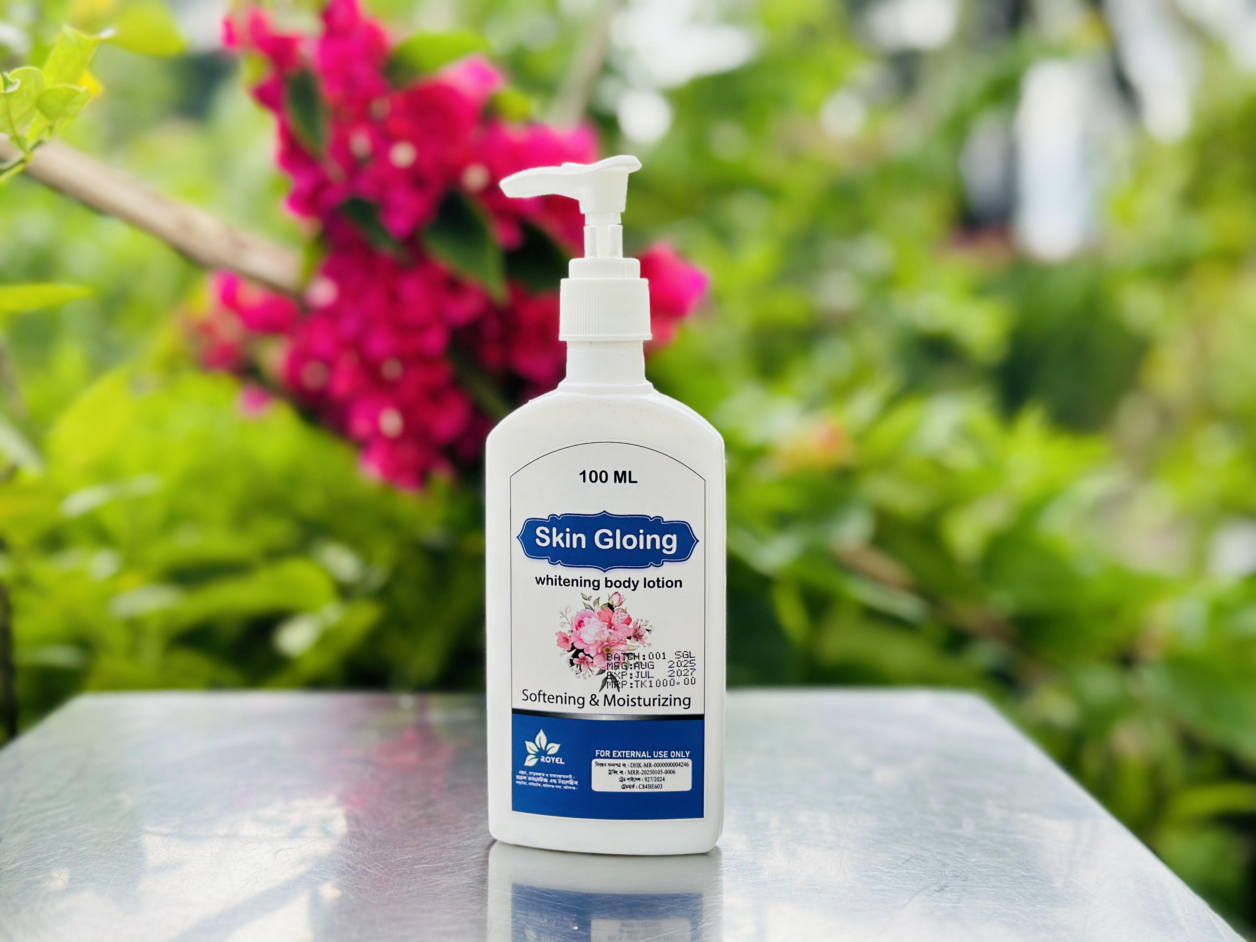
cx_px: 628
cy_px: 471
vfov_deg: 30.3
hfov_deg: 39.7
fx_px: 1742
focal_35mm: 48
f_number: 1.78
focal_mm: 6.86
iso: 80
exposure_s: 1/452
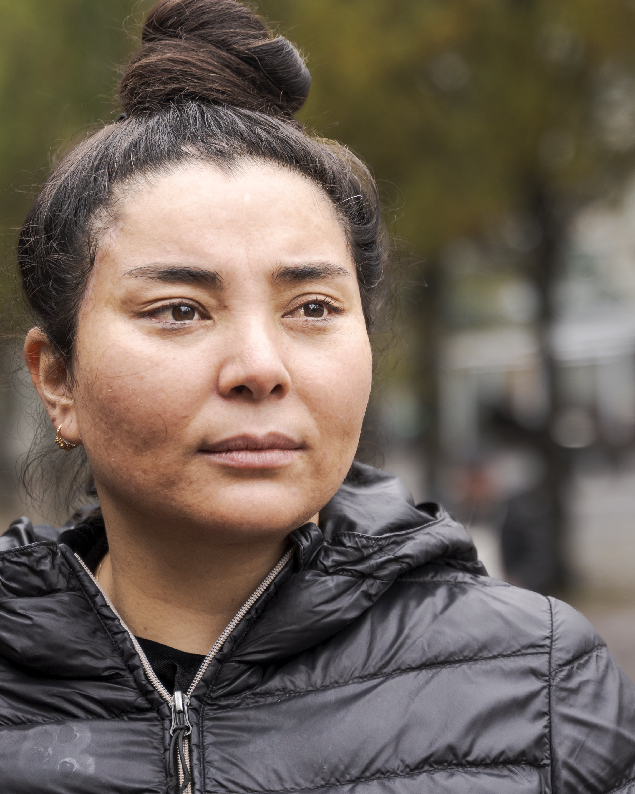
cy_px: 387
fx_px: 2843
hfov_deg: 12.7
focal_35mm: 121
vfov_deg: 15.9
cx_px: 426
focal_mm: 61
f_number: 2.8
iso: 250
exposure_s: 1/100
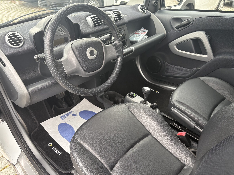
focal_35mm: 26
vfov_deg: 53.1
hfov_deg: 67.3
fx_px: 176
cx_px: 117
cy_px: 88
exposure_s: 1/70
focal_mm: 5.96
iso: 125
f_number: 1.6
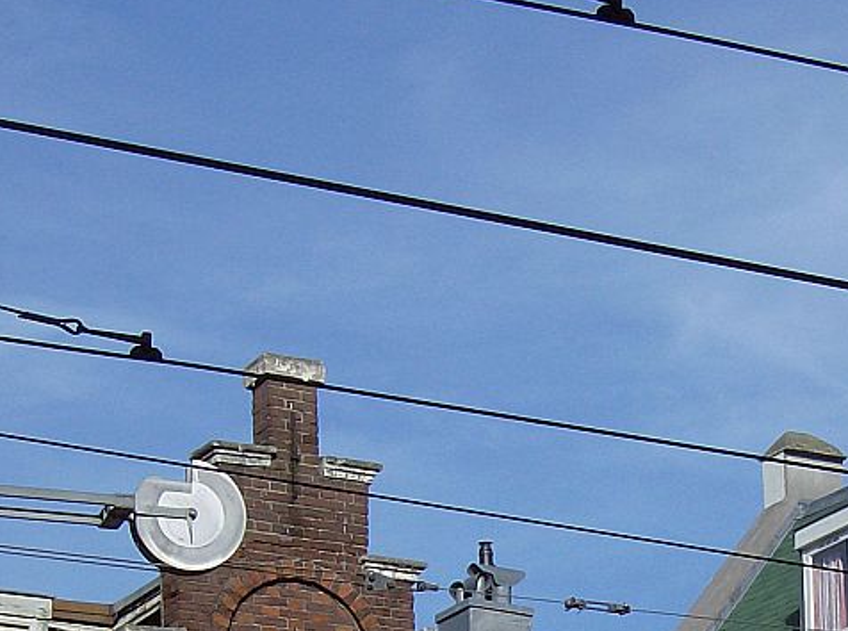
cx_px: 584
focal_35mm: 183
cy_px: 668
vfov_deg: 8.0
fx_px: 4469
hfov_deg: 10.8
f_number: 6.9
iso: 100
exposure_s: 1/501
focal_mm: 14.1
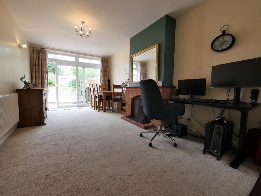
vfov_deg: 85.7
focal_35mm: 14
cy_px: 98
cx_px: 130
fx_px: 106
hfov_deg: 102.0
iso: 250
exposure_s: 1/60
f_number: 4
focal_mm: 7
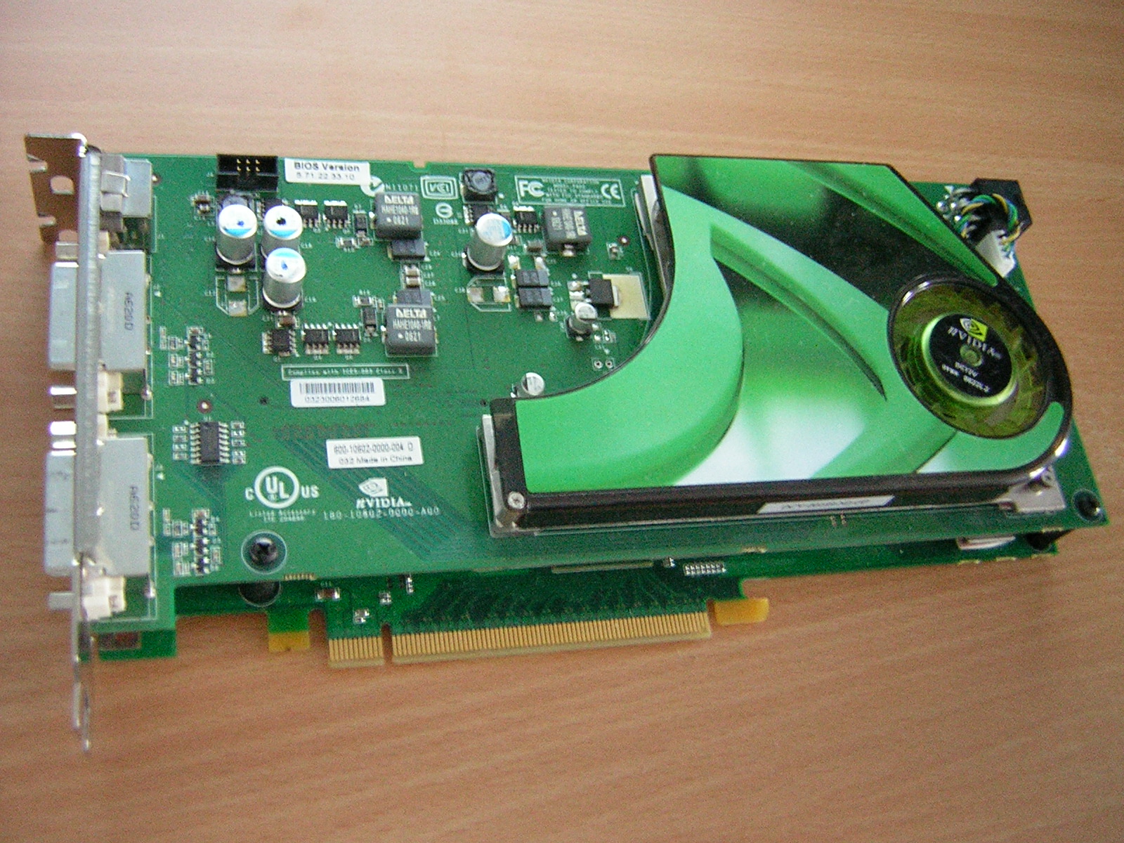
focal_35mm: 36
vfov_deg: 39.7
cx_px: 562
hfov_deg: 51.4
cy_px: 422
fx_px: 1169
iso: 200
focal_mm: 4.7
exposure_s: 1/4.1
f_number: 2.6
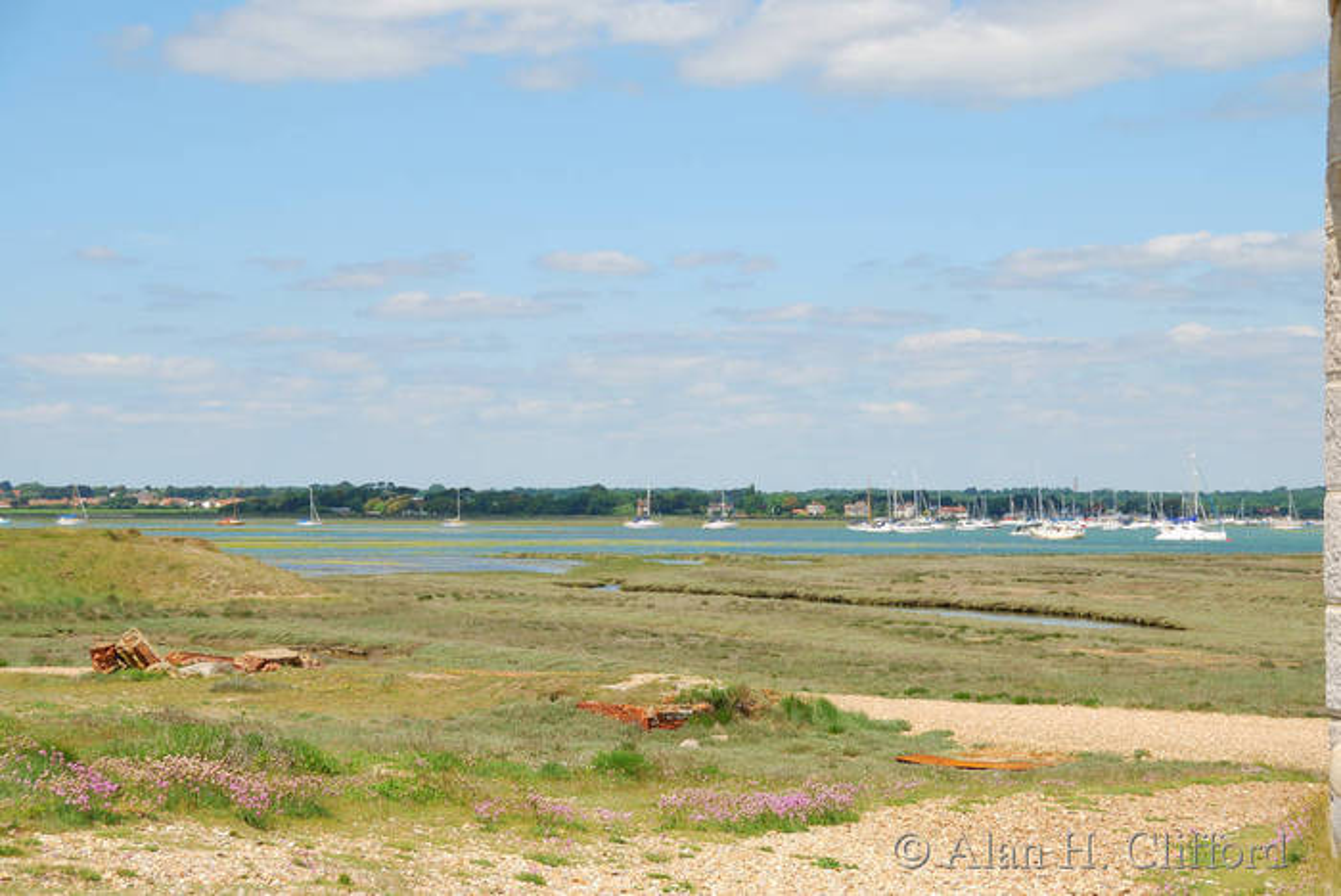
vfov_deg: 16.6
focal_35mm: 82
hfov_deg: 24.6
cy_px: 448
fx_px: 3076
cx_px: 670
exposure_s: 1/320
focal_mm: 55
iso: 100
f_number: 7.1
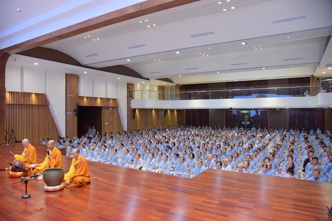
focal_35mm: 24
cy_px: 110
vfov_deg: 53.1
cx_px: 166
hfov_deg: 73.8
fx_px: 221
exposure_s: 1/100
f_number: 5
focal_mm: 24
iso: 1000
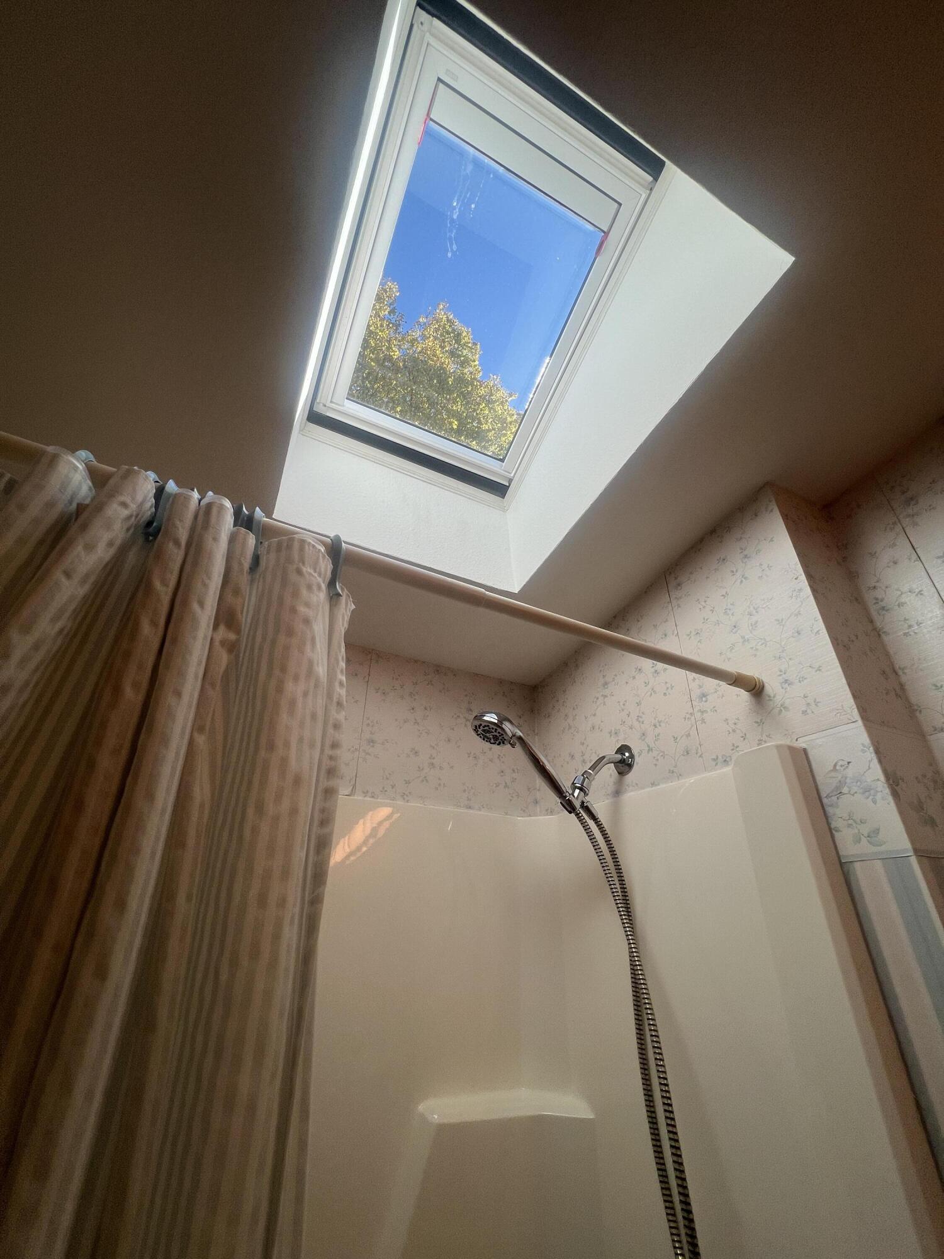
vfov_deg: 106.2
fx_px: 473
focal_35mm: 13
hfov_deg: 89.9
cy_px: 630
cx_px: 472
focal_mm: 1.57
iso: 32
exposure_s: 1/378
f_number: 1.8
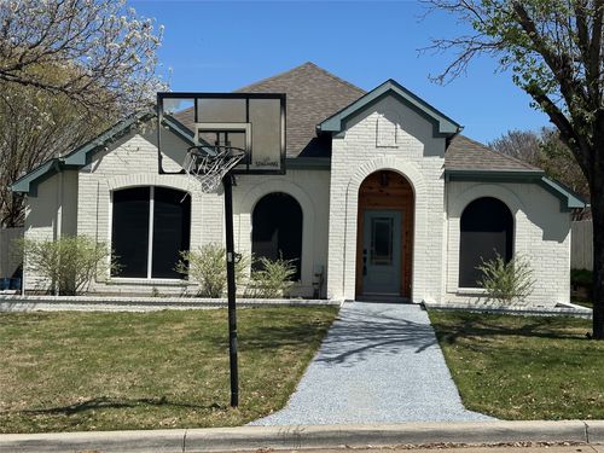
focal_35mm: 48
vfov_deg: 30.3
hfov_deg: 39.7
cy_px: 226
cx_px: 302
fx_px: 838
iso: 64
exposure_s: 1/6211
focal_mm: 6.86
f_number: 1.78
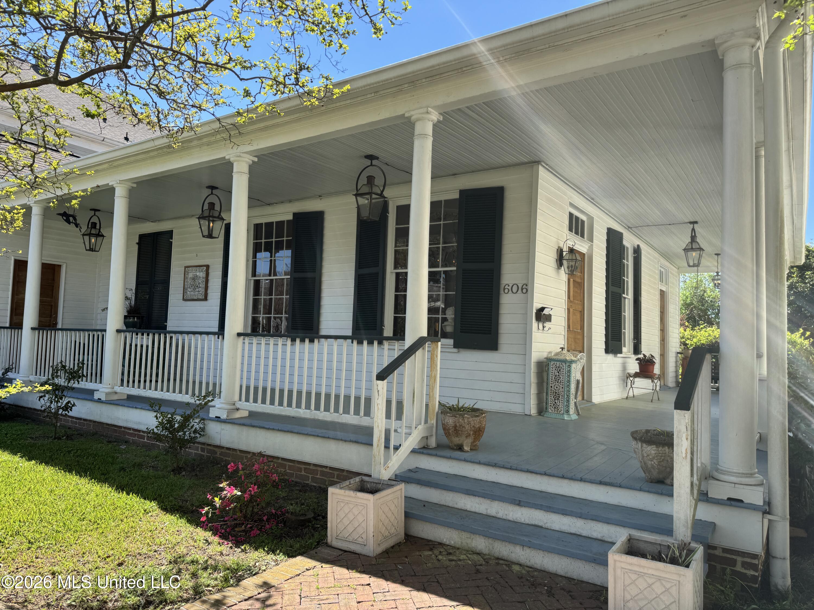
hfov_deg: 71.6
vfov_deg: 56.8
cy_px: 305
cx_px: 407
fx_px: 564
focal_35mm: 24
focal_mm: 6.76
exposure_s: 1/1456
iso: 80
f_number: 1.78
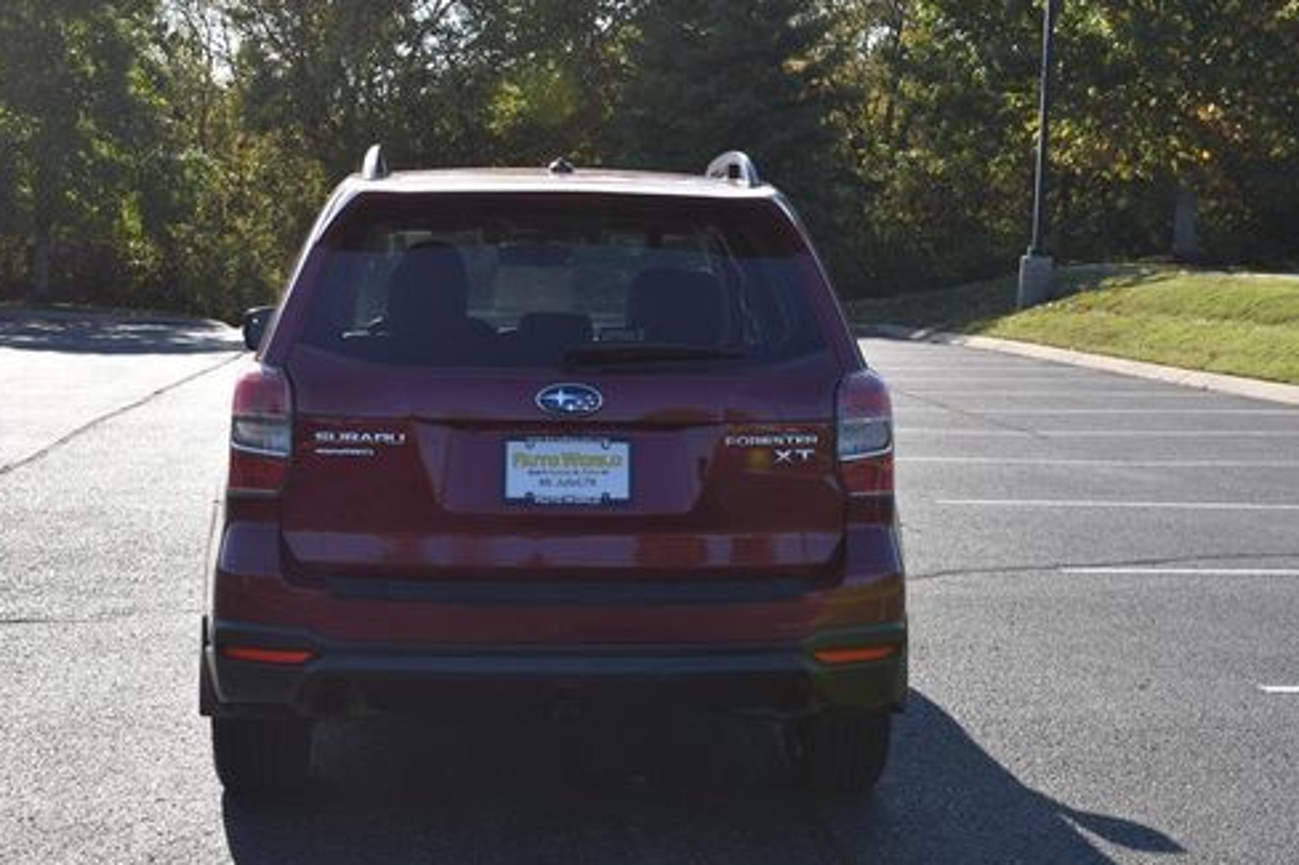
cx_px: 687
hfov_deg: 31.9
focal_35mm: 63
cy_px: 334
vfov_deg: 21.5
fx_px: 2272
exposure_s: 1/250
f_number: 8
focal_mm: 32
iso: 100
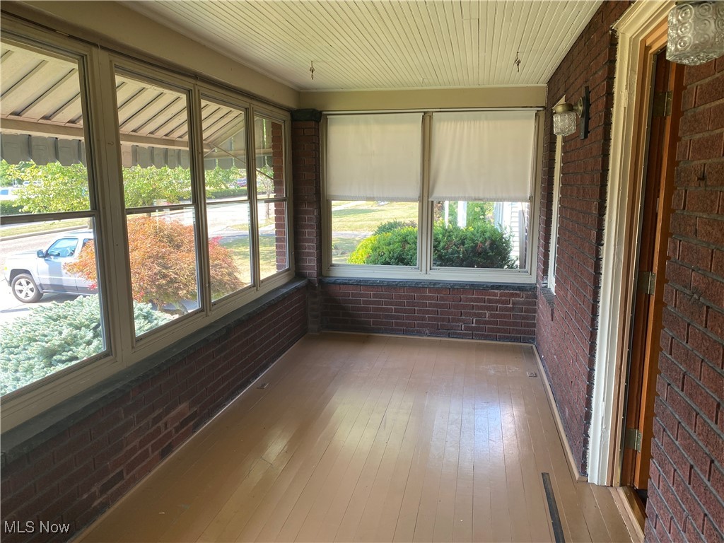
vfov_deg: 53.1
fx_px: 544
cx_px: 362
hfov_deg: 67.3
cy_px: 272
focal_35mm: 26
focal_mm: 4.25
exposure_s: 1/122
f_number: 1.8
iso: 40
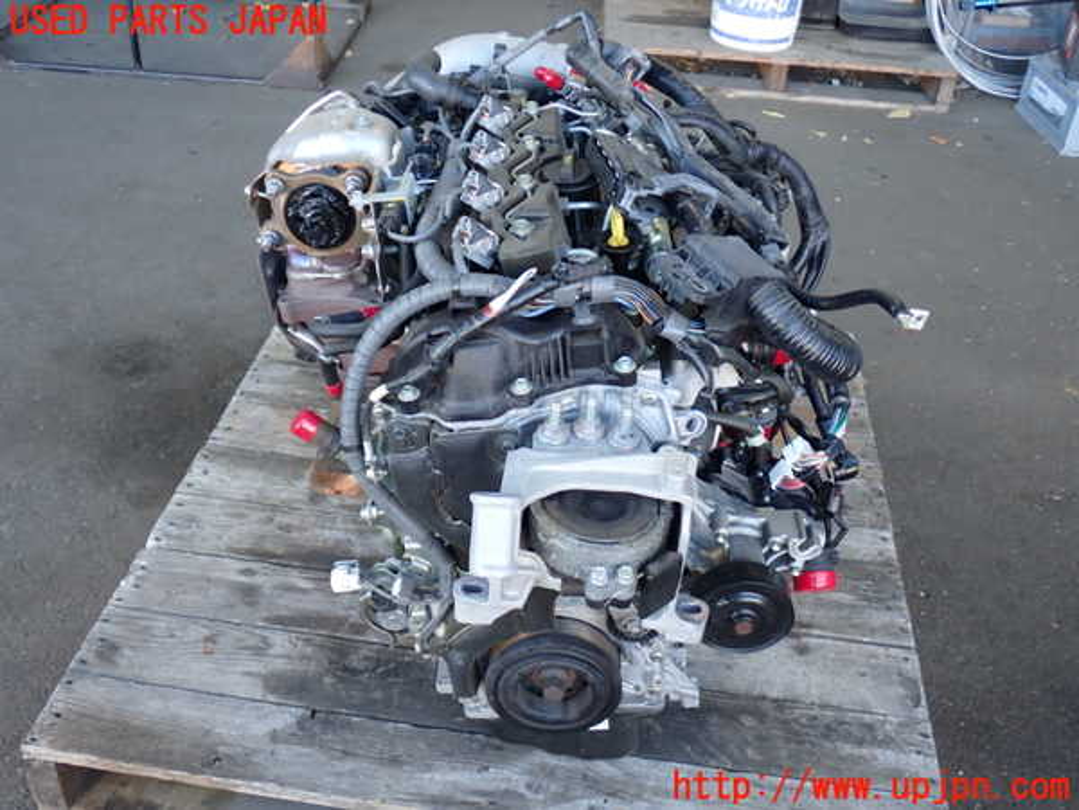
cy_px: 405
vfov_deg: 39.7
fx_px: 1122
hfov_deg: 51.4
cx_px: 540
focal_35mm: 36
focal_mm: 6.37
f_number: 2.5
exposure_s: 1/80
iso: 200
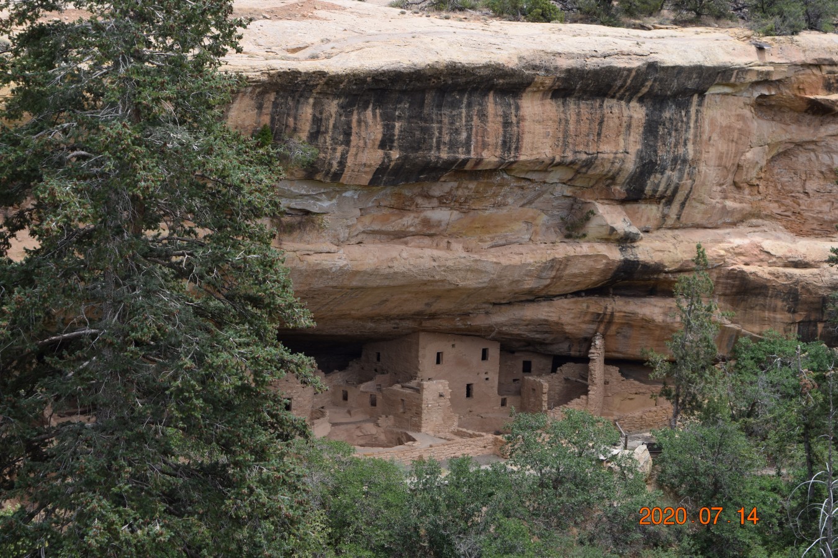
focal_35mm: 82
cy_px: 279
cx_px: 419
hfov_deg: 24.6
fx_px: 1920
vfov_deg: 16.6
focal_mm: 55
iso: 200
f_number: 8
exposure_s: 1/250
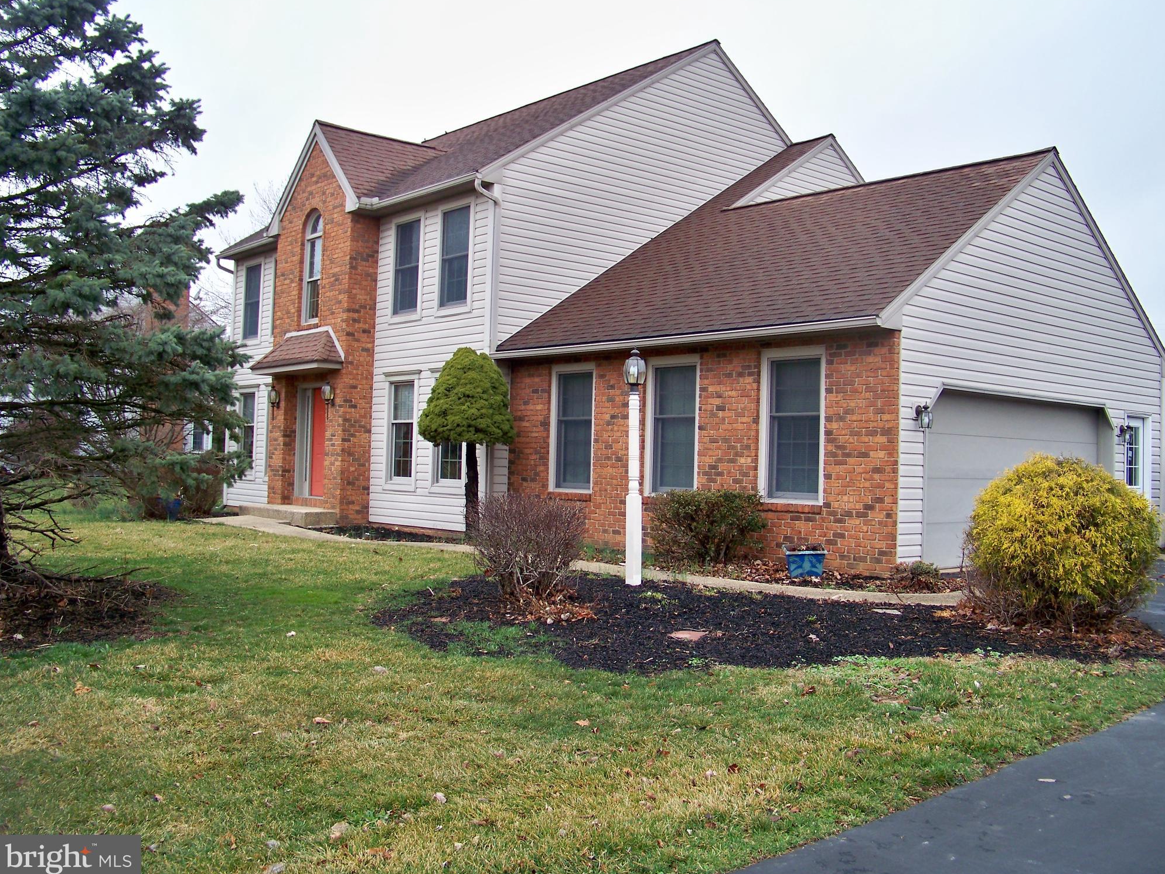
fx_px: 1144
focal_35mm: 34
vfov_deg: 41.8
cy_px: 433
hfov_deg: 54.0
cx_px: 595
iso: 80
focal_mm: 5.85
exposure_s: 1/100
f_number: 2.8
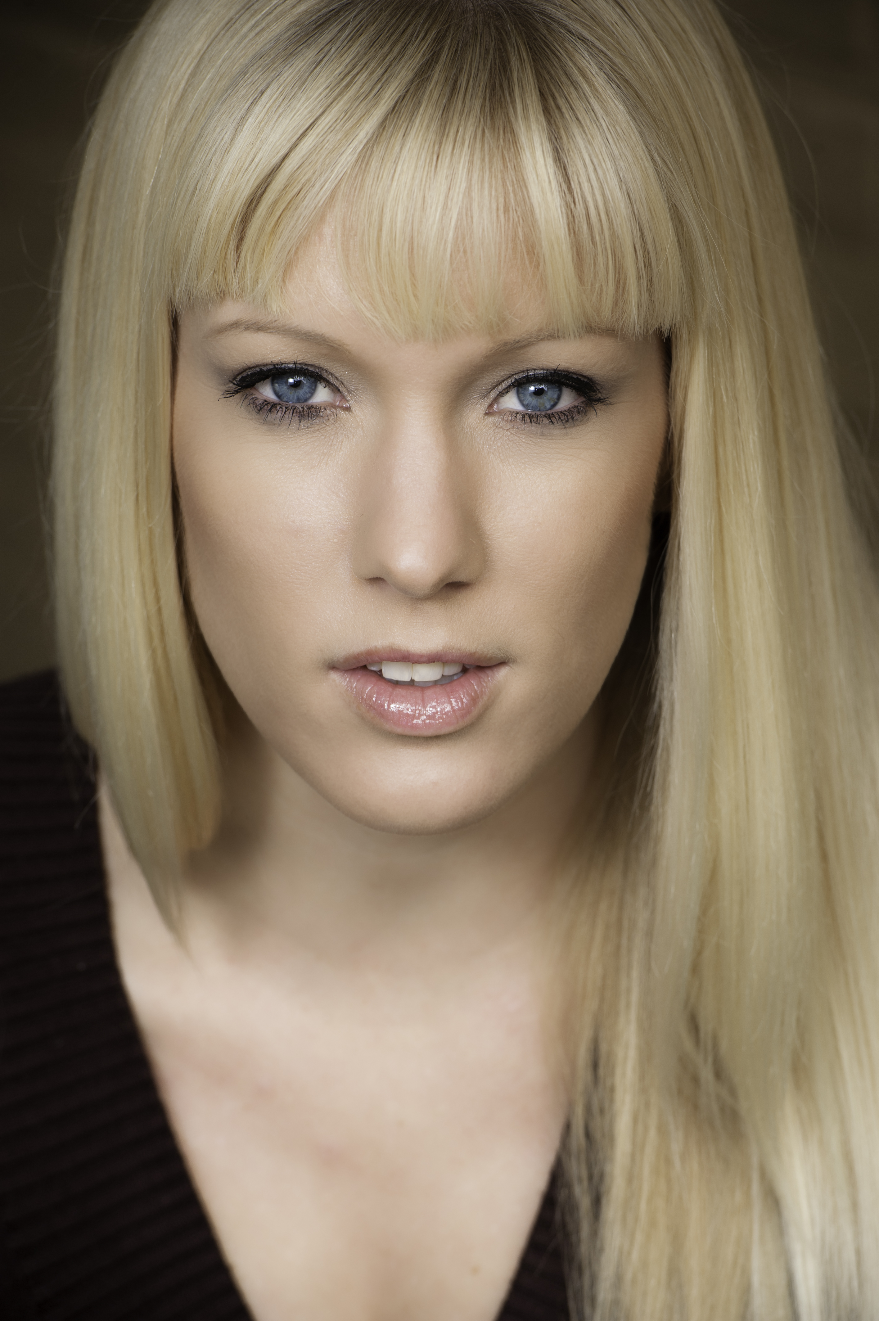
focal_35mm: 200
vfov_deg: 10.3
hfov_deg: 6.9
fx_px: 7334
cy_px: 660
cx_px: 440
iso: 100
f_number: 8
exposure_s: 1/125
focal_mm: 200
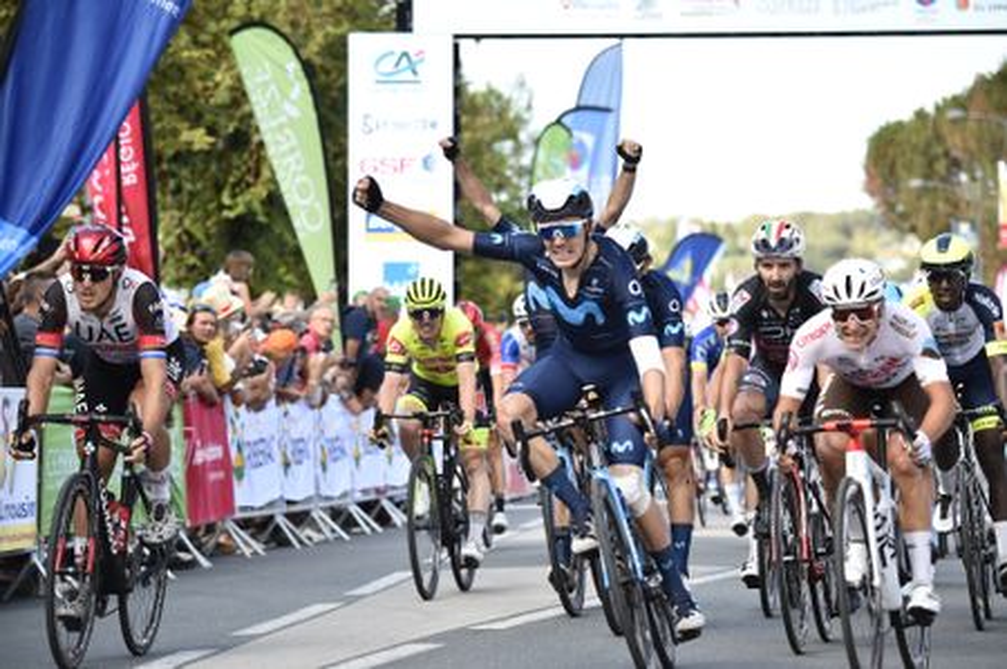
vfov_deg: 7.4
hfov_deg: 11.1
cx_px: 504
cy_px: 334
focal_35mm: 185
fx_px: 5169
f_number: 5.6
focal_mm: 185
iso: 1400
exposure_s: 1/1600
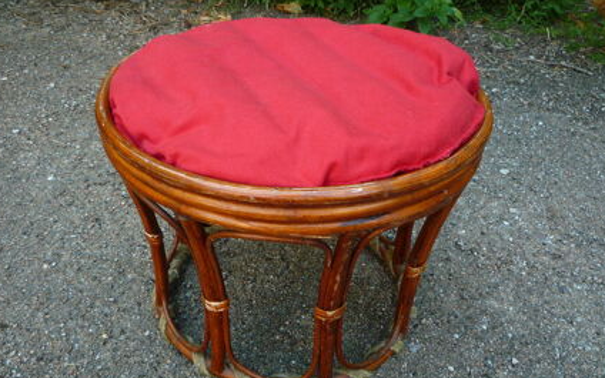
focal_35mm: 36
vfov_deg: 35.2
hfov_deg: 53.9
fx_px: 594
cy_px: 221
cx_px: 278
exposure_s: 1/40
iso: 100
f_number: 3.3
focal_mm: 5.2
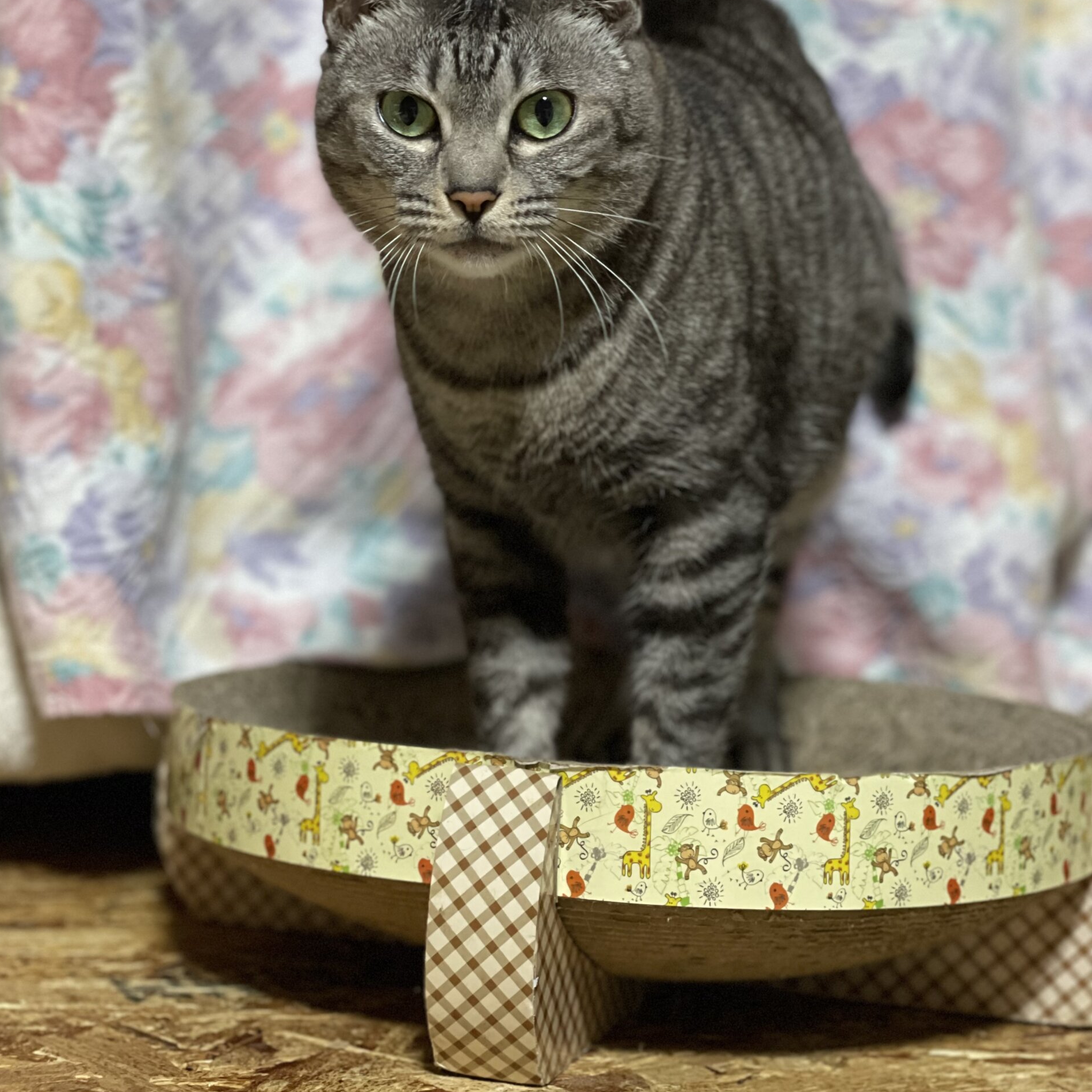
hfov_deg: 27.7
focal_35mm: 62
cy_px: 410
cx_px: 540
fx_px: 2213
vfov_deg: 27.6
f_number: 2
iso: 400
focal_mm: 6
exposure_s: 1/30
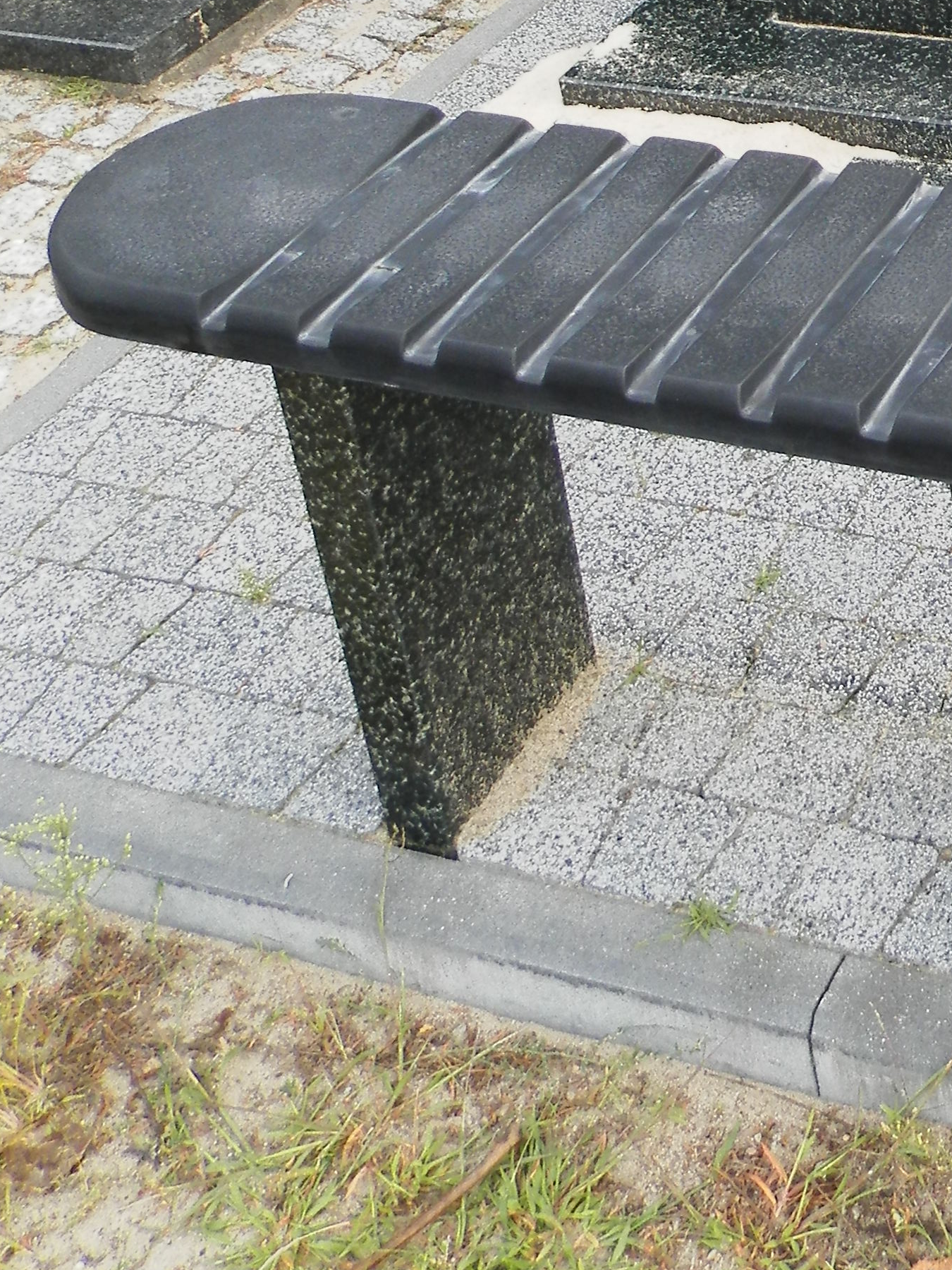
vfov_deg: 28.3
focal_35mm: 64
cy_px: -11
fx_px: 2347
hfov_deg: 21.2
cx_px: 1176
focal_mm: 4.5
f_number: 3.1
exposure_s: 1/80
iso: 80
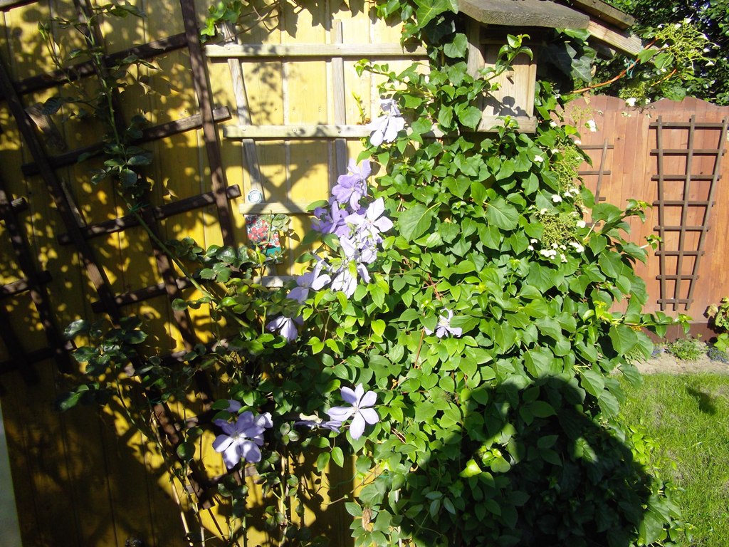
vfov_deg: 51.4
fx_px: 569
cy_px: 274
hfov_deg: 65.3
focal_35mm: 27
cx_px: 364
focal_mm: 4.9
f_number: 3.2
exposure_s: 1/400
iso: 100
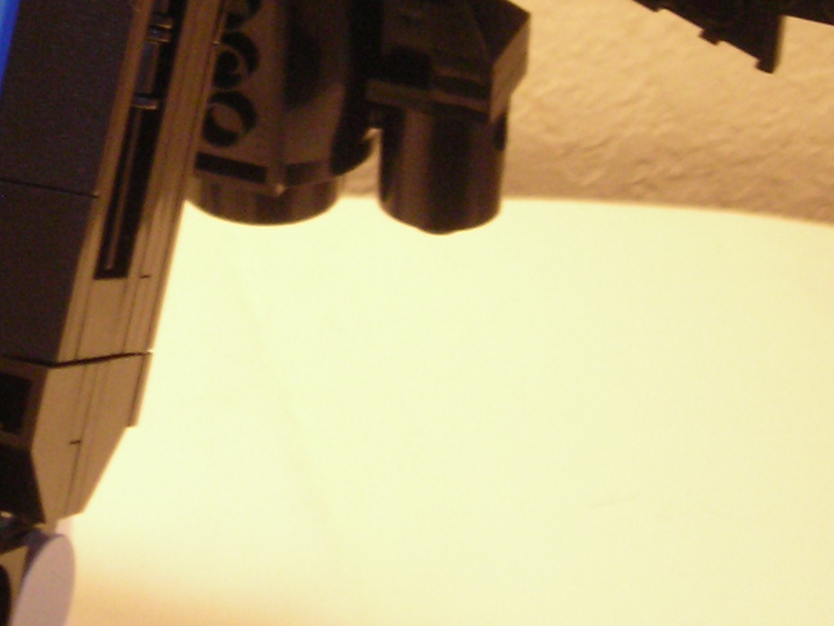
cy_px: -81
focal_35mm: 106
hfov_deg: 18.0
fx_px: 2554
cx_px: -22
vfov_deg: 13.7
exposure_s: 1/2.9
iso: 200
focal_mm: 6.3
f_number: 3.2
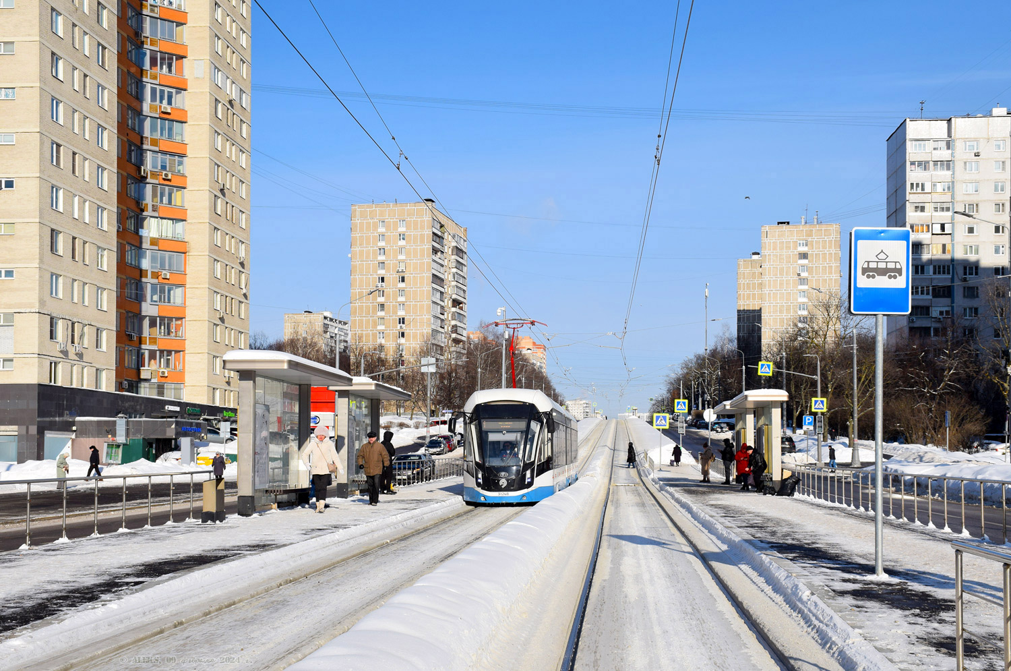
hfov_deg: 48.0
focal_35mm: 40
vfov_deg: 32.9
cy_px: 336
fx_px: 1136
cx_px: 506
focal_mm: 27
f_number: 9
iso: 200
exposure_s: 1/640
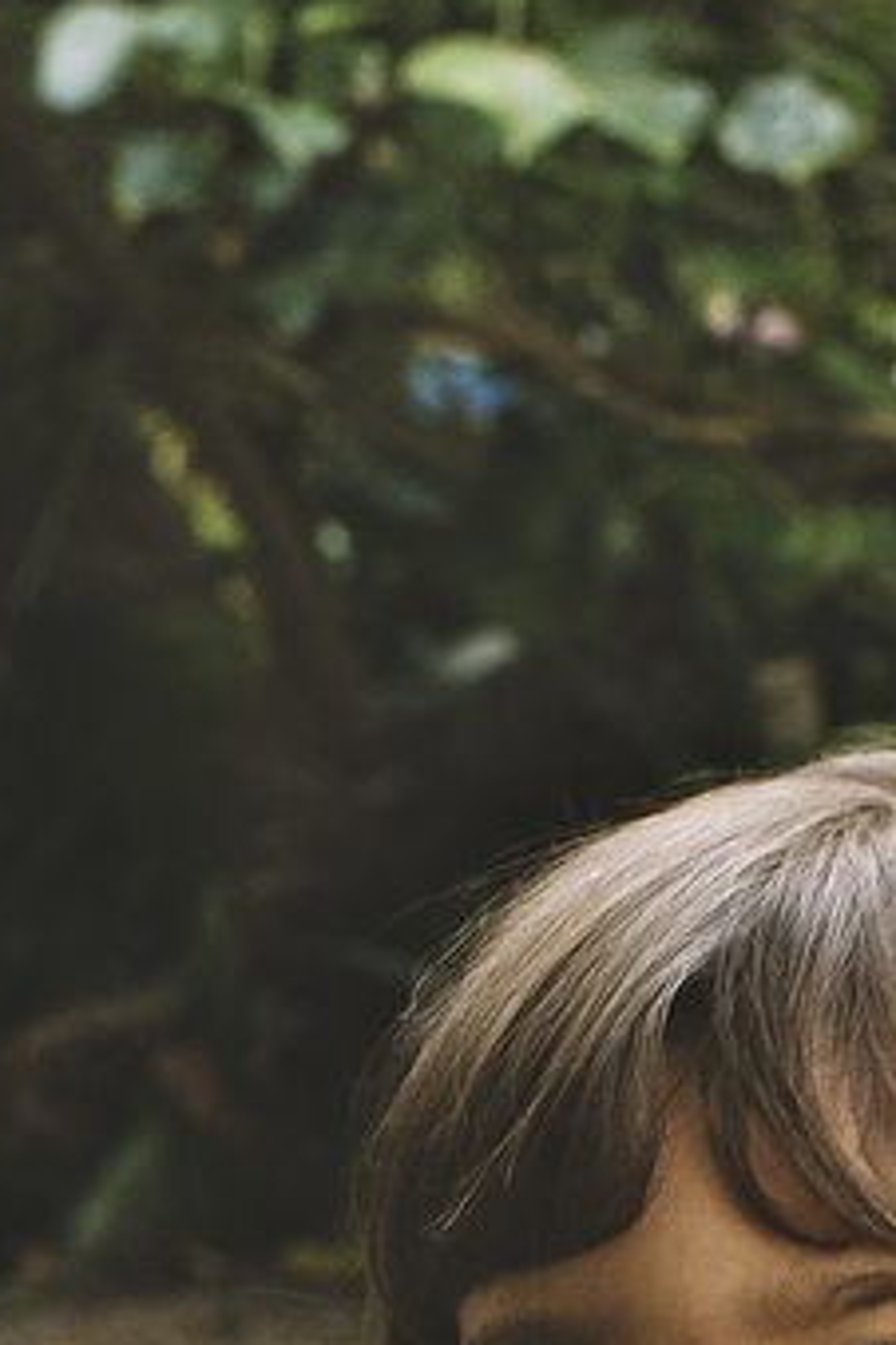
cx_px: 361
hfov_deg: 7.4
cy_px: 2585
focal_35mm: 186
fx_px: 6943
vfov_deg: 10.3
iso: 1000
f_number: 5.6
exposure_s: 1/125
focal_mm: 35
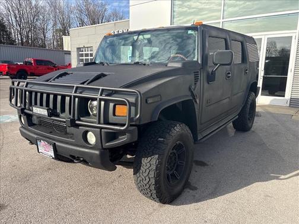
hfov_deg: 67.3
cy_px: 112
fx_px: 225
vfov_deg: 53.1
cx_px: 150
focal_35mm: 26
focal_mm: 5.96
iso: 64
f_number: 1.6
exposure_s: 1/2451
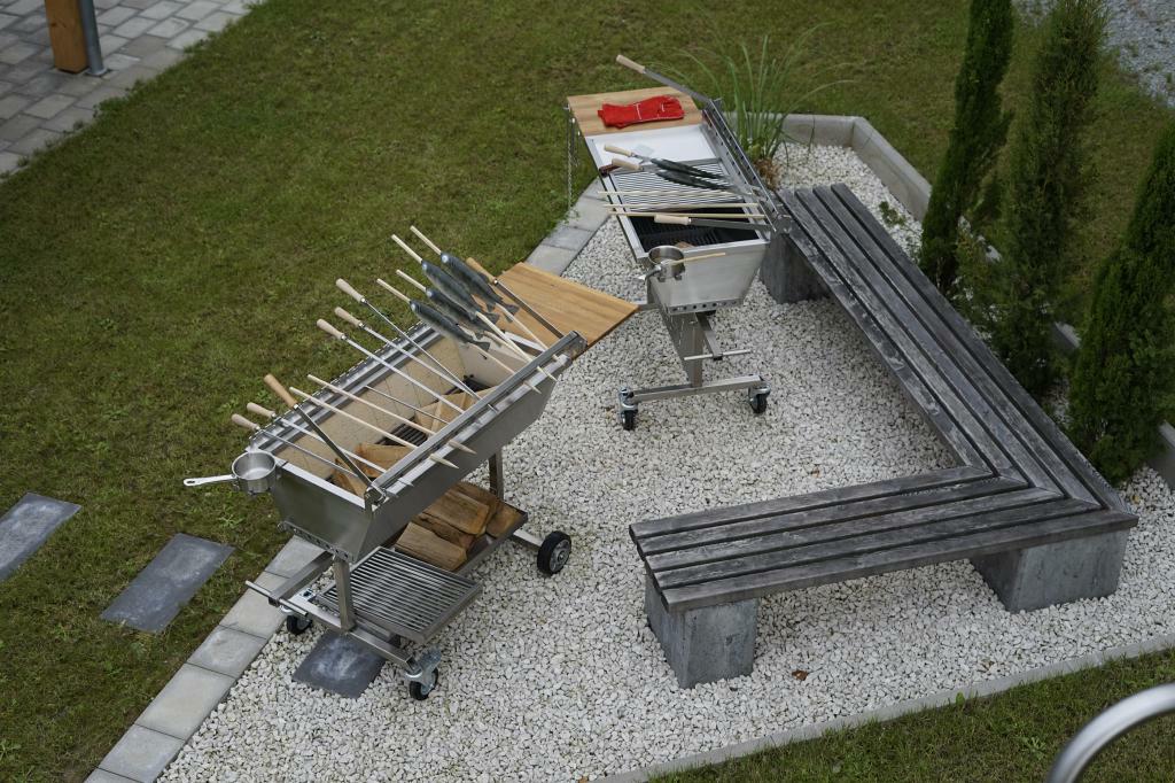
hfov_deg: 39.6
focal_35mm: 50
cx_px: 588
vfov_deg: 27.0
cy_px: 392
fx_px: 1631
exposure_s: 1/60
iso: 100
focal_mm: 50
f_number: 4
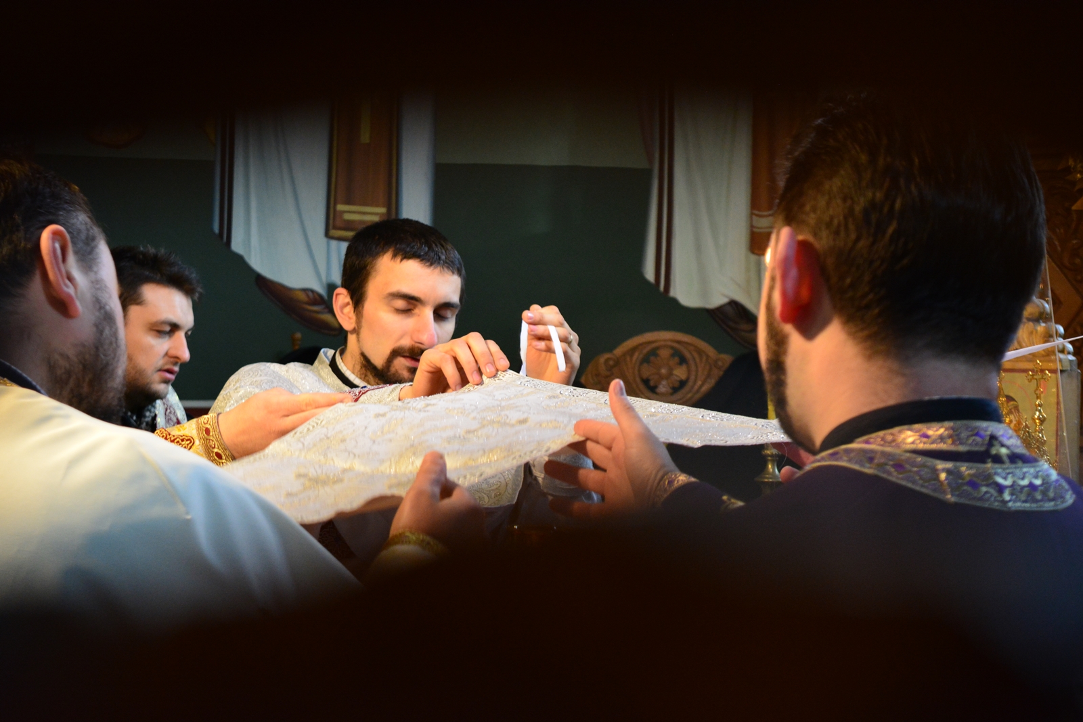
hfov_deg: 24.6
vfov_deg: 16.6
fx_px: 2482
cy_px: 361
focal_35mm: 82
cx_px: 542
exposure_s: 1/50
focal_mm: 55
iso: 2000
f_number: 5.6
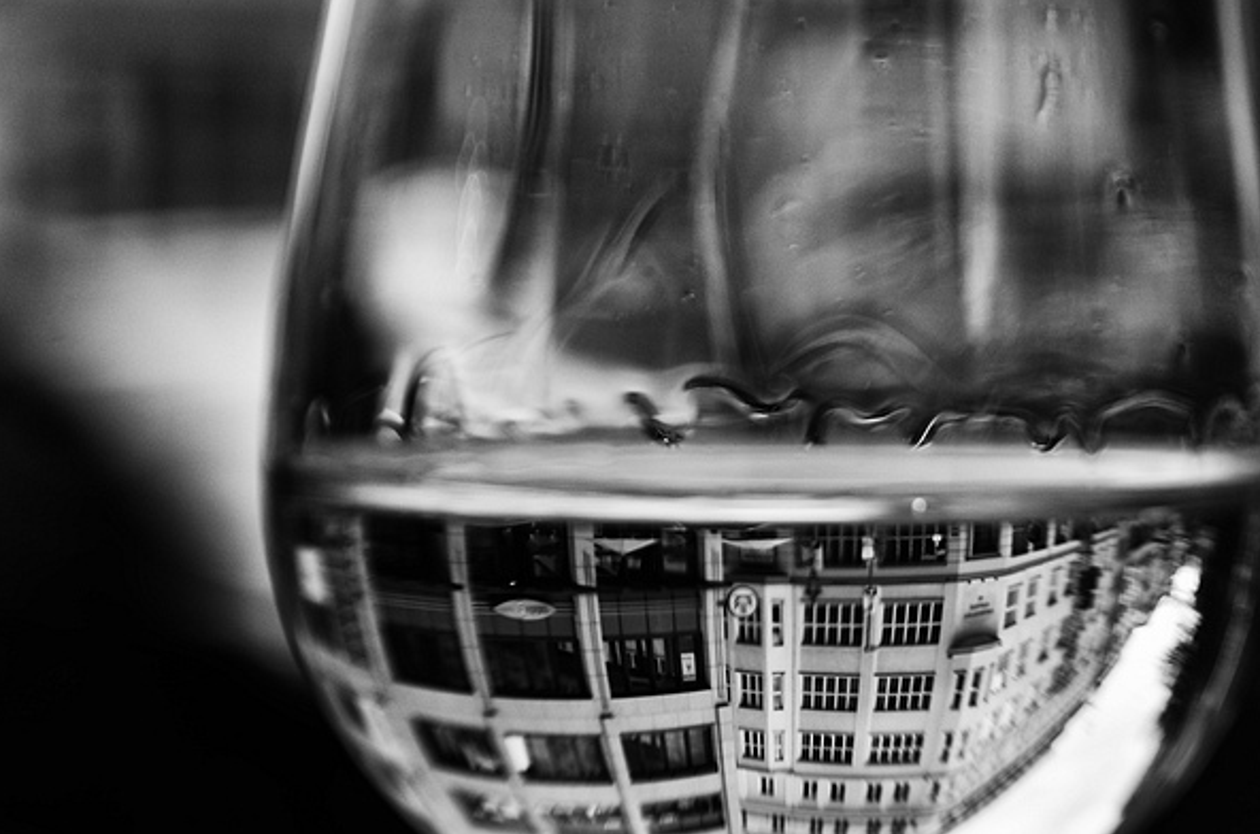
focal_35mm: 194
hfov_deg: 10.6
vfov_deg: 7.1
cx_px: 928
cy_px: 519
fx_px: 6767
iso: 200
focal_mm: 85
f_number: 5.6
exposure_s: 1/80
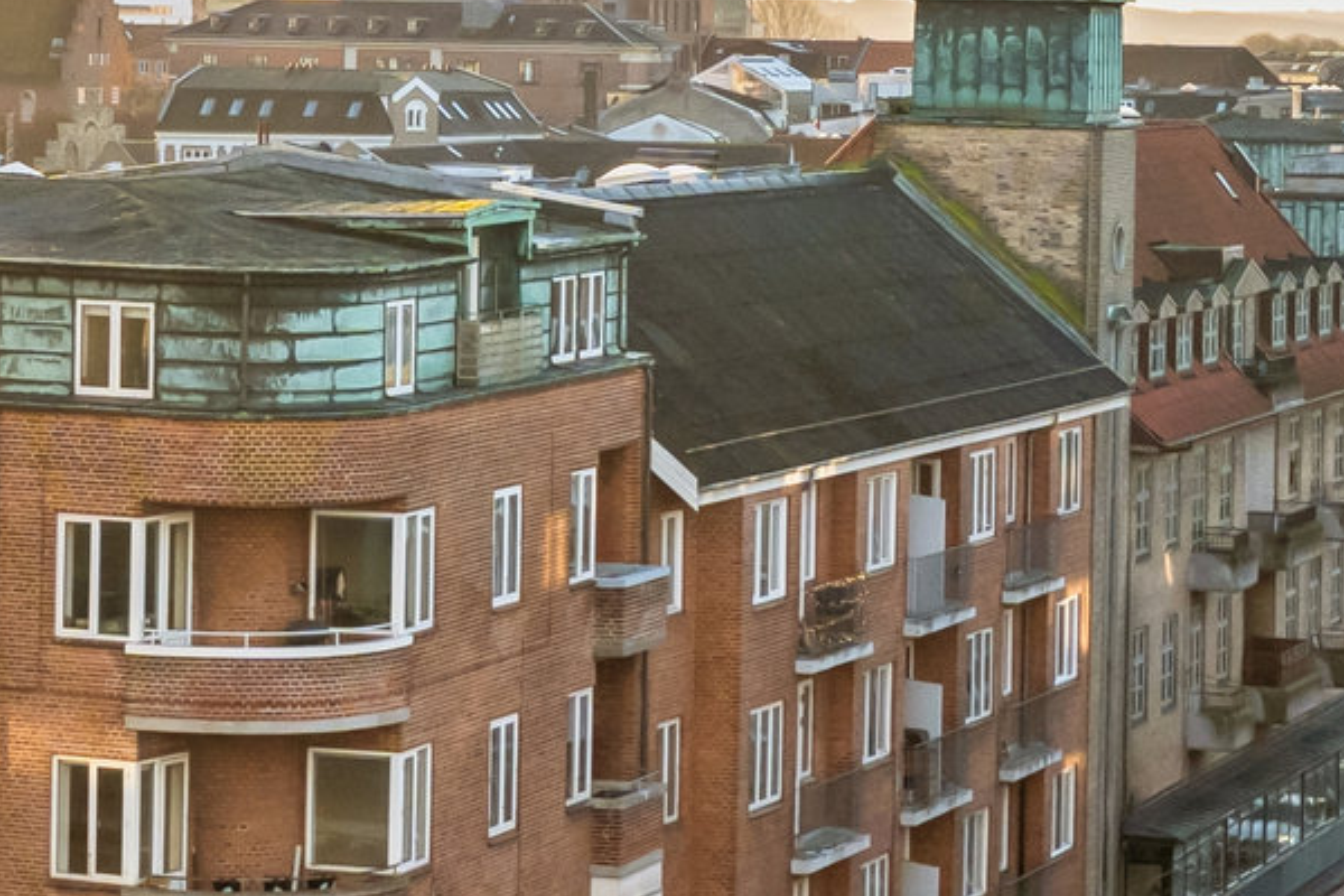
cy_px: -197
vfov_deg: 8.2
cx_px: 578
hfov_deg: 12.4
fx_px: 6160
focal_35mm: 165
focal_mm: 33
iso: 800
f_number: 10
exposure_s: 1/320
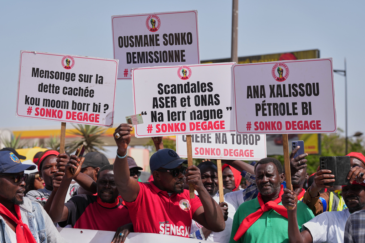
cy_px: 122
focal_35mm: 70
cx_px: 182
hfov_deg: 28.9
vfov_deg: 19.4
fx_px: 709
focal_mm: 70
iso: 100
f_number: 4
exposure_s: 1/800
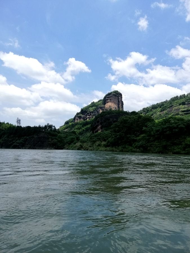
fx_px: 190
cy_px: 126
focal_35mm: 26
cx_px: 95
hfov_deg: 53.1
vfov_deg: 67.3
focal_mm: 3.81
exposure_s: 1/930
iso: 50
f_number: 2.2
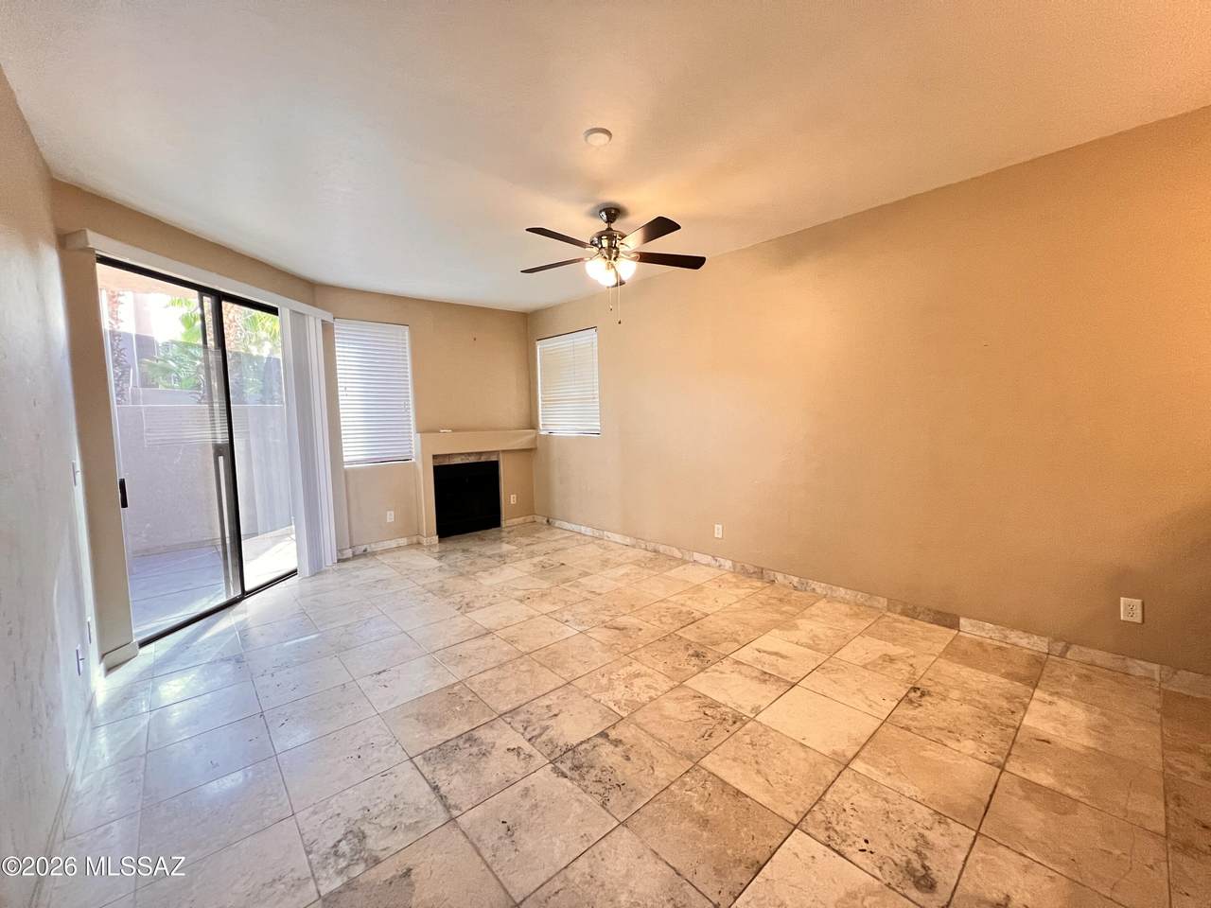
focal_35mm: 13
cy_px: 454
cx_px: 606
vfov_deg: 89.9
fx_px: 455
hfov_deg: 106.2
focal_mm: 1.57
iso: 320
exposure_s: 1/60
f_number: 1.8
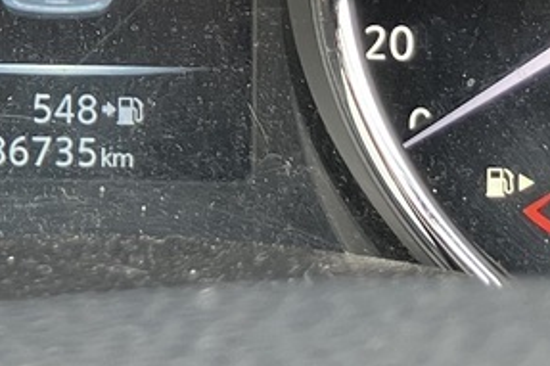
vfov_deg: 9.1
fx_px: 2229
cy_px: -178
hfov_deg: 13.9
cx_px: -4
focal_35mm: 146
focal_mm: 3.99
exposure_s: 1/56
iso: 80
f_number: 1.8
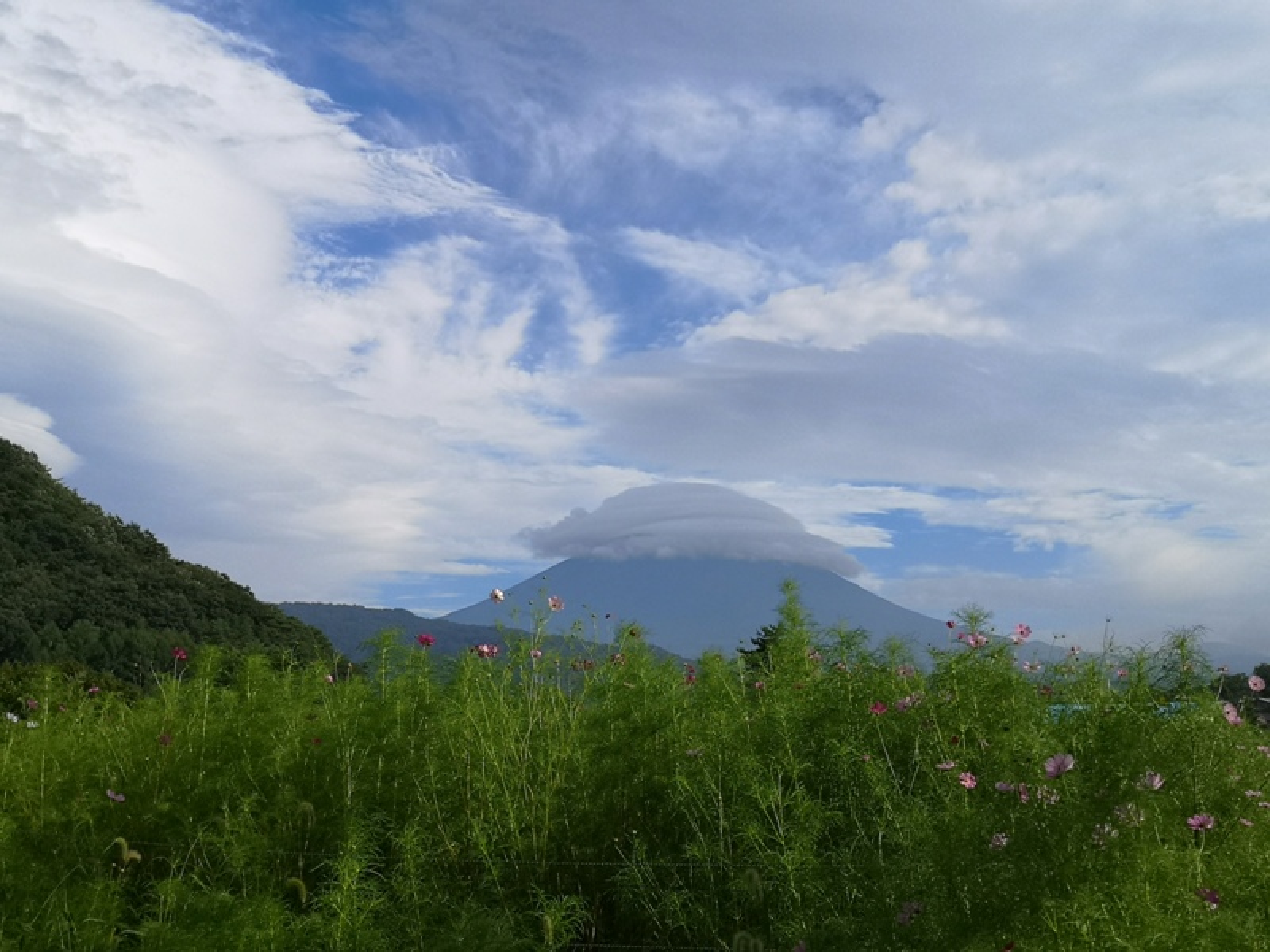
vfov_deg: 38.7
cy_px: 476
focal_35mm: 37
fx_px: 1357
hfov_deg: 50.1
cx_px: 635
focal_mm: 3.95
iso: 50
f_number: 1.8
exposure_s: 1/3215
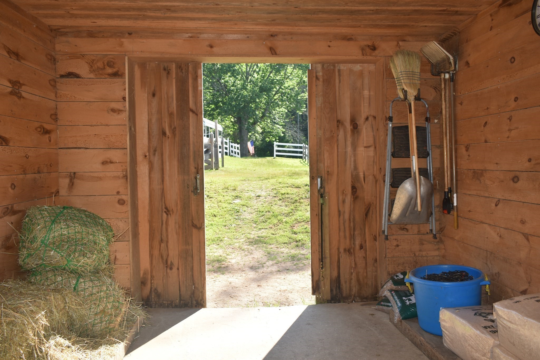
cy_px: 180
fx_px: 472
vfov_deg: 41.7
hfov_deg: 59.5
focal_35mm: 32
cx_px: 270
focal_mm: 21
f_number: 5.6
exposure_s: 1/125
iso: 125
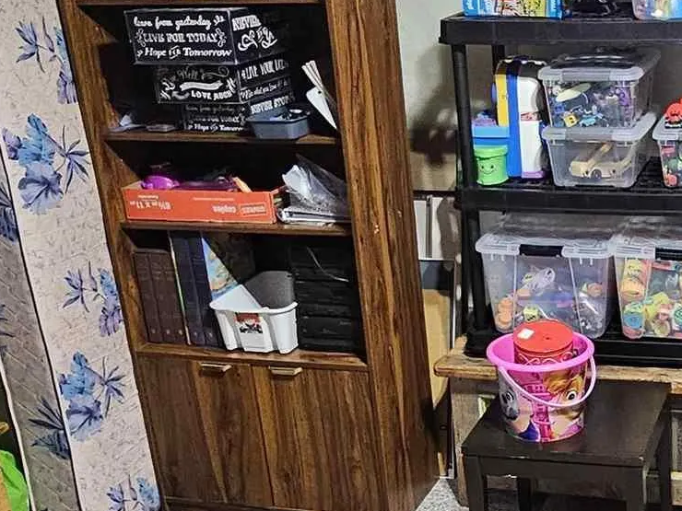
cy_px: 407
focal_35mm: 54
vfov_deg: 26.5
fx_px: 1064
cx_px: 602
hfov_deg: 33.8
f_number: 2.2
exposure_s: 1/60
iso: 320
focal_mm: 2.2
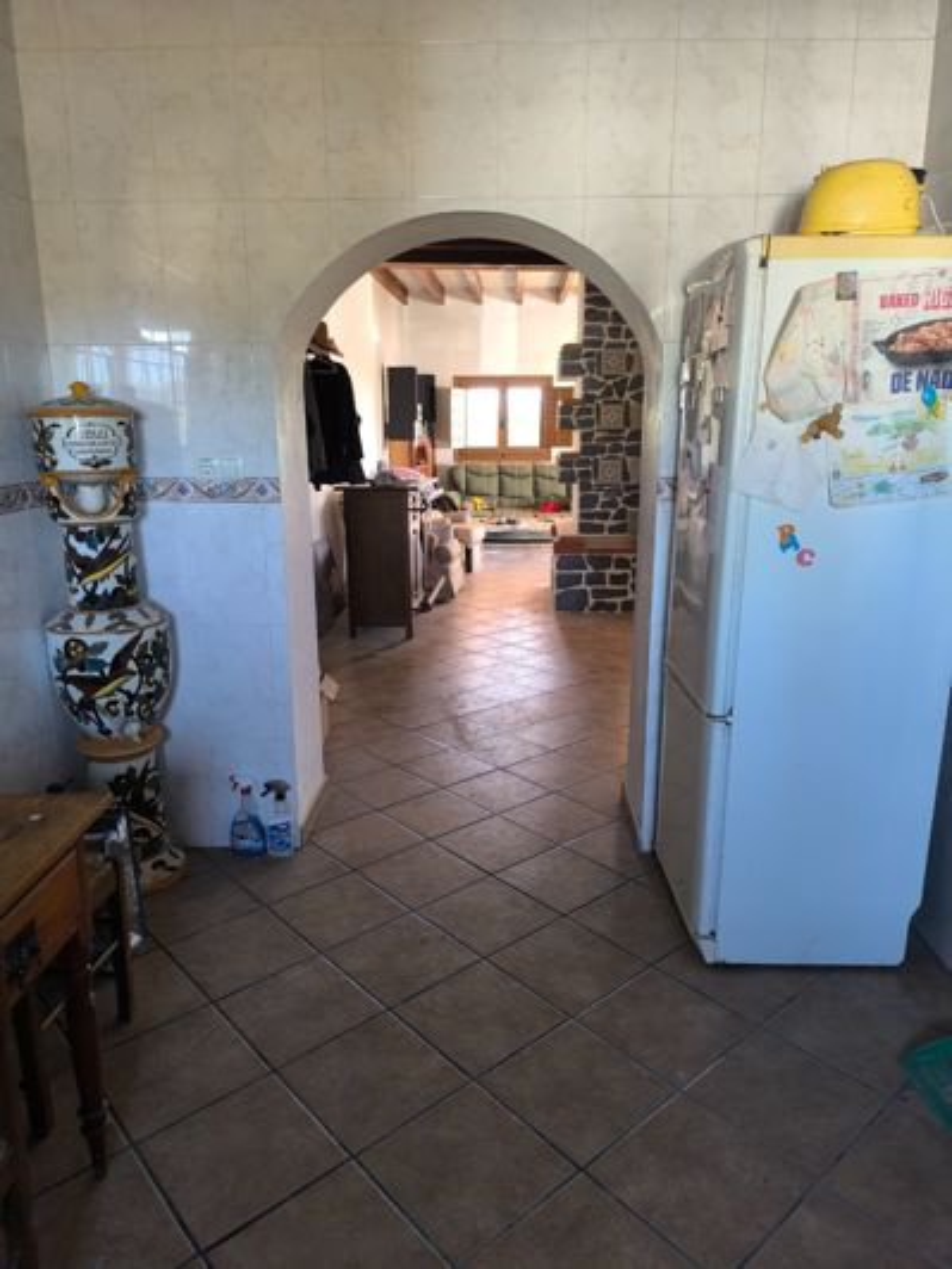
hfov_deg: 58.9
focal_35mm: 23
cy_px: 634
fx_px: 843
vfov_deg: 73.9
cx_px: 476
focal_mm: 6.14
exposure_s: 1/50
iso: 500
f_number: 1.65
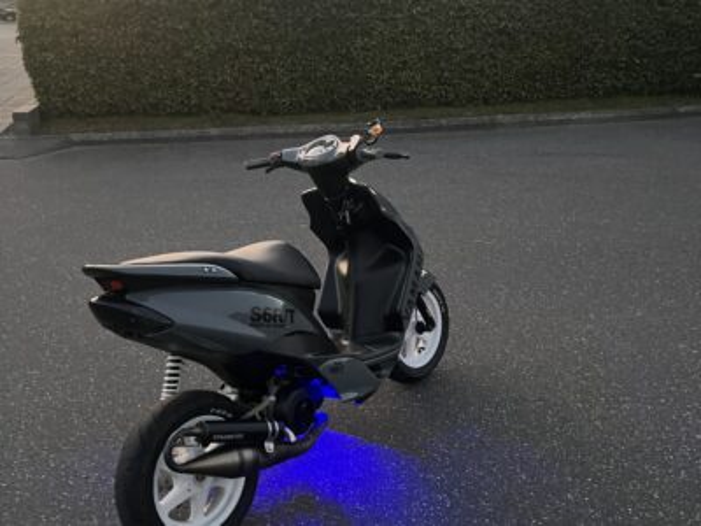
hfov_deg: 67.3
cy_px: 263
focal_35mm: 26
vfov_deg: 53.1
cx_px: 350
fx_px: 527
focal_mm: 5.7
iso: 640
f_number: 1.5
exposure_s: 1/25
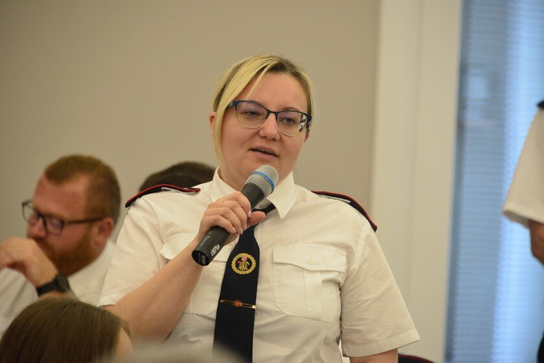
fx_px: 4533
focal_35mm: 300
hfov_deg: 6.9
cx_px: 272
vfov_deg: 4.6
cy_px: 182
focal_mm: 300
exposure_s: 1/160
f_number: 6.3
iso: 4000
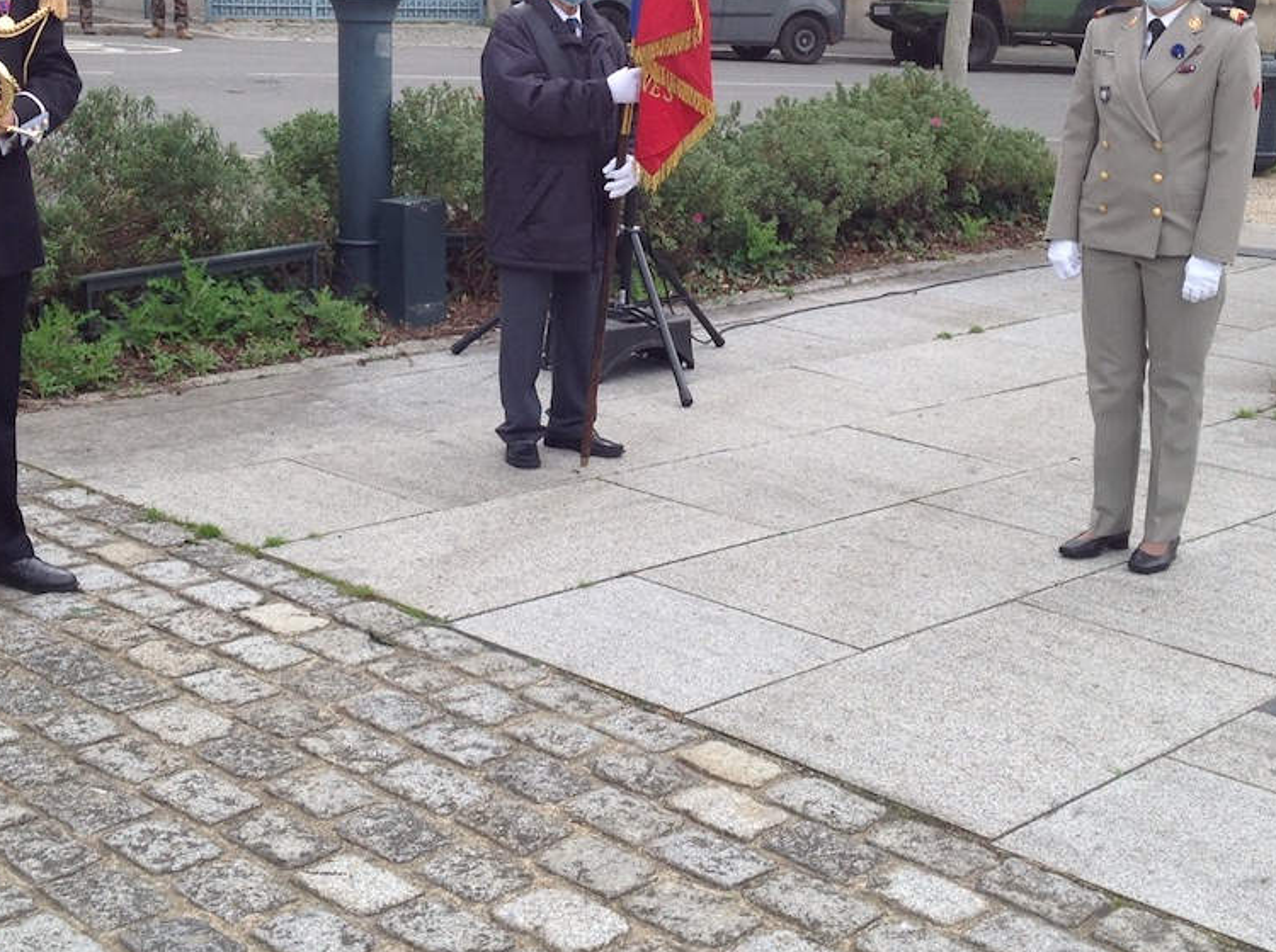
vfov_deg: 25.7
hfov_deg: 34.4
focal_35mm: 56
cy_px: 250
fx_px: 2061
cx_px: 618
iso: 50
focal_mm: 4.28
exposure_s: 1/203
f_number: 2.4
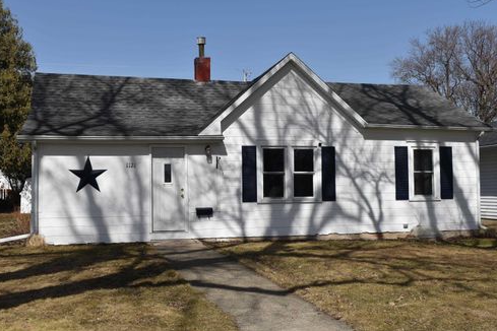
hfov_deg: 44.0
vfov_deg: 30.2
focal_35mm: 45
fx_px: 614
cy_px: 163
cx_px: 249
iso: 100
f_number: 10
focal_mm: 29
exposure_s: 1/400
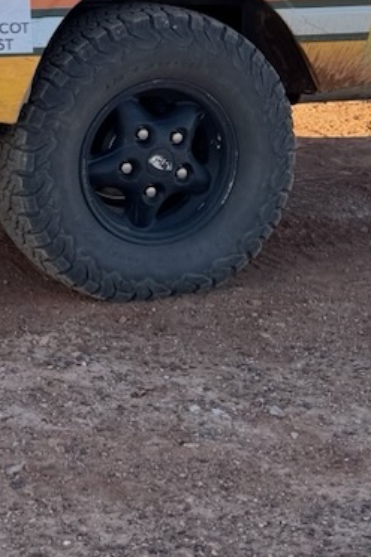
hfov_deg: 14.0
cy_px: 16
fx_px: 1329
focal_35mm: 86
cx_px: -307
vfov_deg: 22.8
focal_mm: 6.76
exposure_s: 1/1869
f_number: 1.78
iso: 80
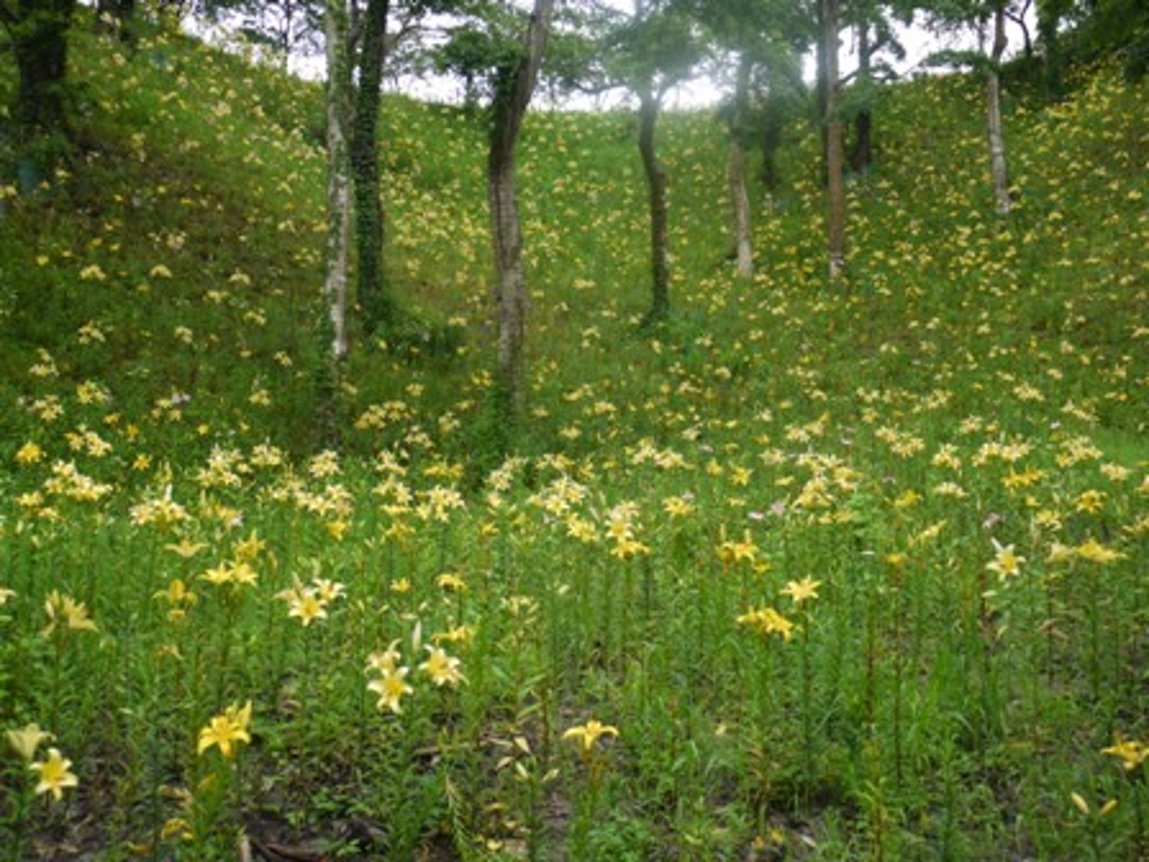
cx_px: 574
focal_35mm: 36
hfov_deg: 51.4
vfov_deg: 39.7
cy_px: 431
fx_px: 1195
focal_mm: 18
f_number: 4
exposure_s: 1/100
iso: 100
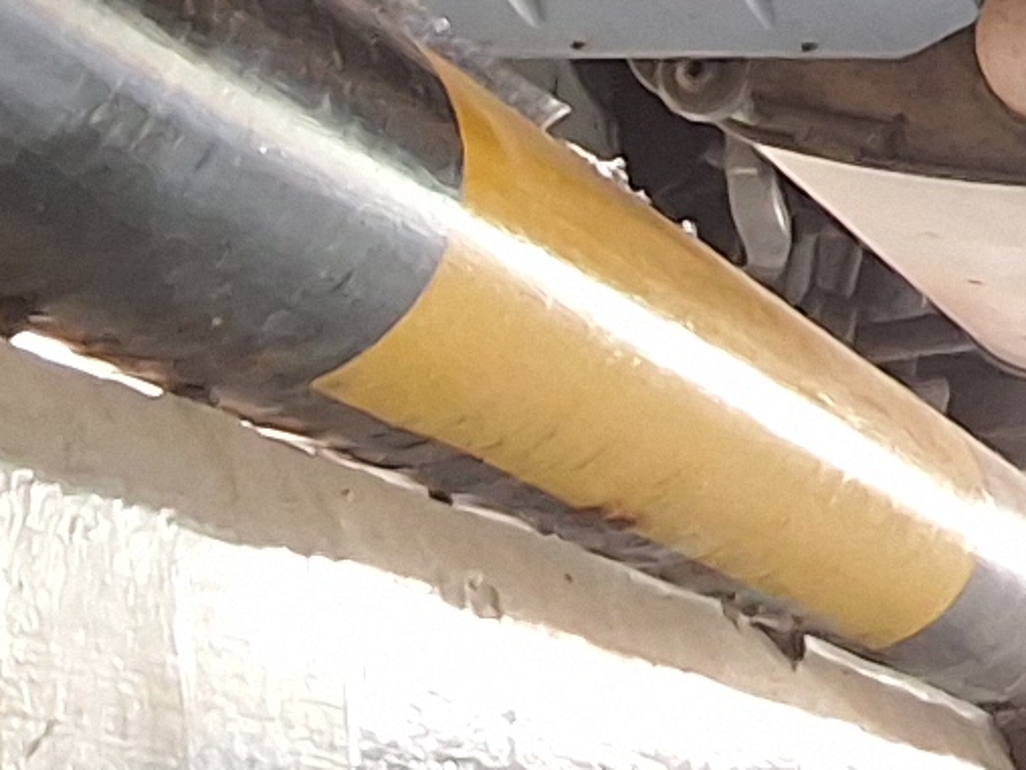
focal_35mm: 180
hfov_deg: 9.8
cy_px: -657
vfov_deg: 7.9
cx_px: 2351
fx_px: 5335
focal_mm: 2.91
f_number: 1.9
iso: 125
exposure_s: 1/40
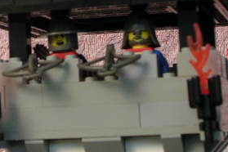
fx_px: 1013
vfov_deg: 8.5
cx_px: 65
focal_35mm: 160
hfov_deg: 12.8
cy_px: 2
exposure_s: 1/3
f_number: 3.6
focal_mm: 10.2
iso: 200
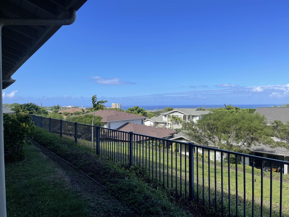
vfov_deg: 53.1
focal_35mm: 26
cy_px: 108
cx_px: 144
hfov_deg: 67.3
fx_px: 217
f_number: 1.6
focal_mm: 5.1
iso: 32
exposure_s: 1/3344
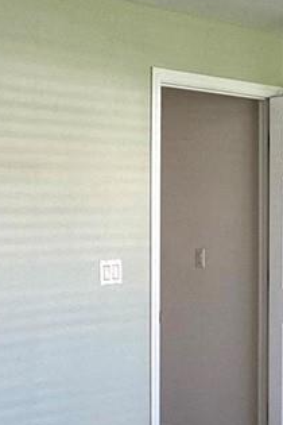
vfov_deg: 27.3
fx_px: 873
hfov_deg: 17.8
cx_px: 306
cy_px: 227
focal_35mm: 74
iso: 125
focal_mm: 2.22
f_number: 2.2
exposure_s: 1/120
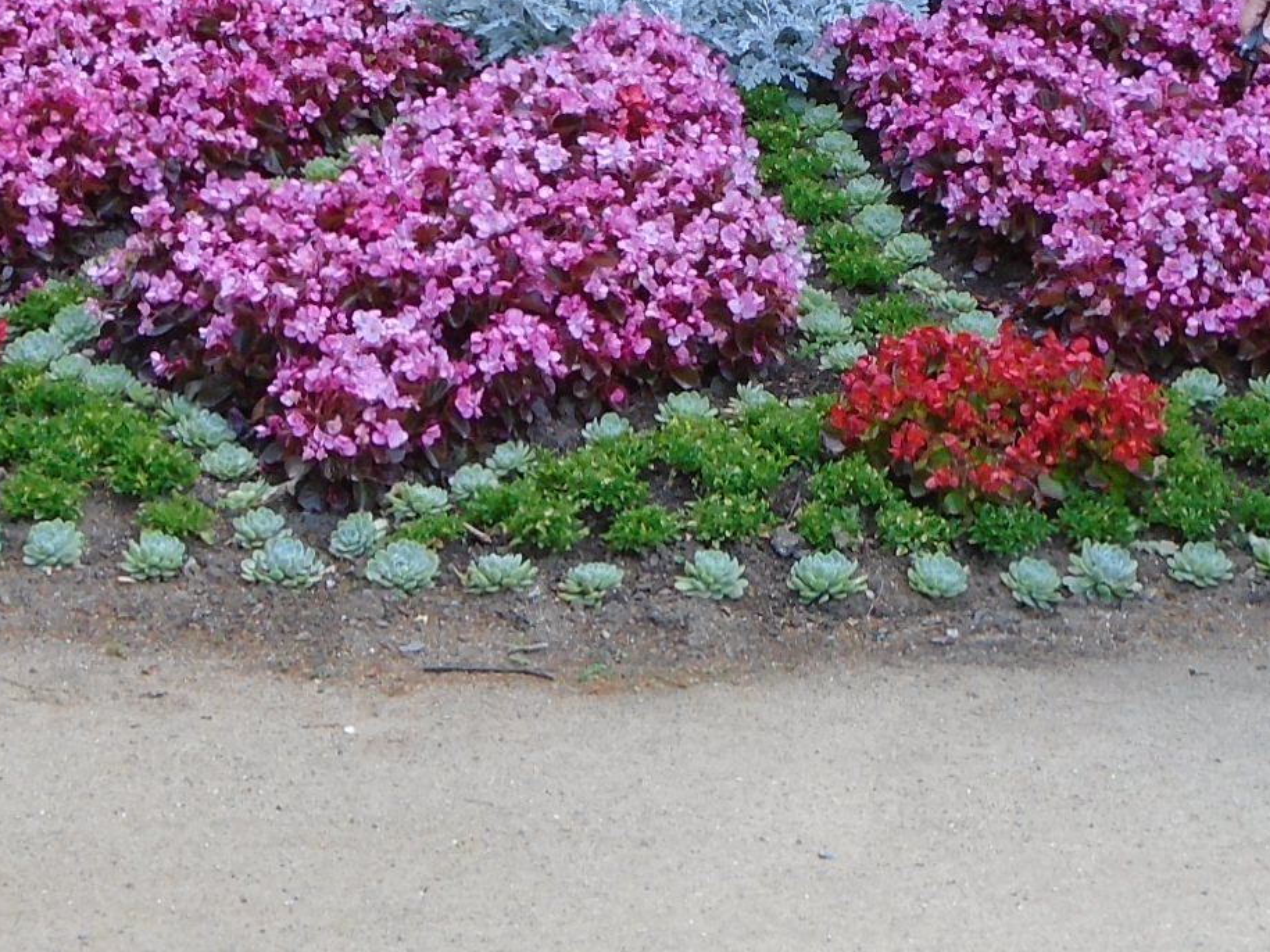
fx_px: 3742
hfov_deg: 19.2
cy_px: 69
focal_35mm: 102
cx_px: 831
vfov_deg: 14.3
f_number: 3.8
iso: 100
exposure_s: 1/50
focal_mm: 6.4
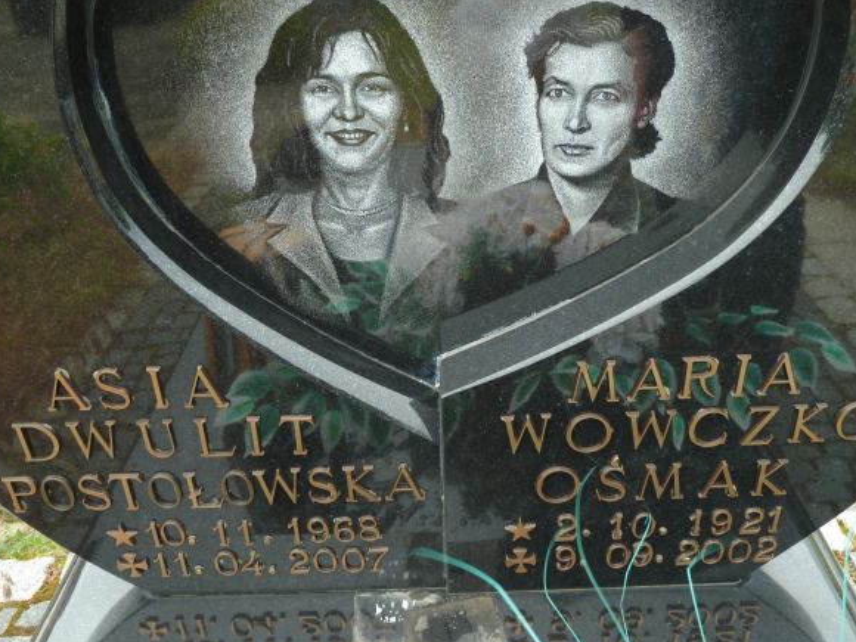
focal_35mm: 32
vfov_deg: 44.1
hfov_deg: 56.8
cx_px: 456
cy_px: 304
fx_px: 791
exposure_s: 1/80
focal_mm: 4.7
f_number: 3.4
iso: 80
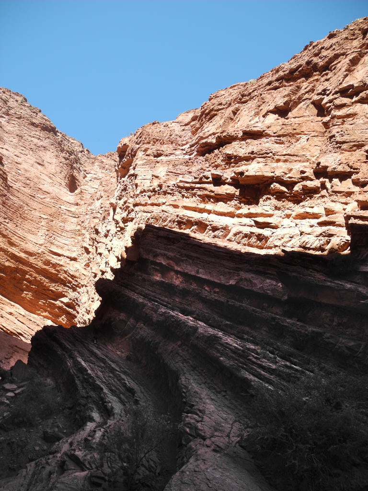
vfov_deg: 63.4
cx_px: 184
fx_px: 397
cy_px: 246
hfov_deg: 49.7
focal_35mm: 28
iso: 100
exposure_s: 1/400
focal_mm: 6
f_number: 2.8
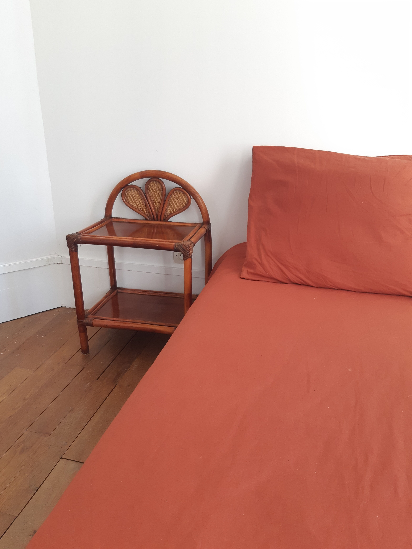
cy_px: 274
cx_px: 206
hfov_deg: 53.1
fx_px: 413
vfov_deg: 67.3
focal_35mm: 26
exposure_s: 1/60
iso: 64
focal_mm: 3.93
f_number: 1.7
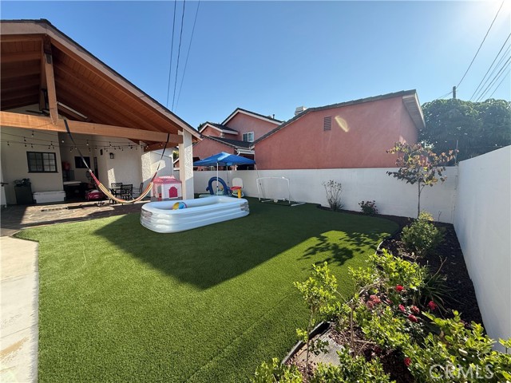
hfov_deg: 102.1
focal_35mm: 14
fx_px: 207
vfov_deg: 85.7
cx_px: 256
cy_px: 192
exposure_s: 1/928
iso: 64
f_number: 2.2
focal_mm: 2.22
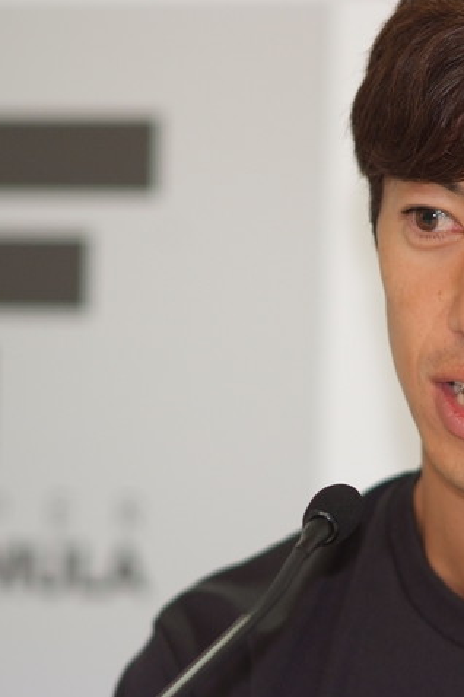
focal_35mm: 407
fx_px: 7879
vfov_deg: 5.1
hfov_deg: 3.4
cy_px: 348
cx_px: 339
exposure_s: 1/125
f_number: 2.8
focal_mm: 180
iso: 800
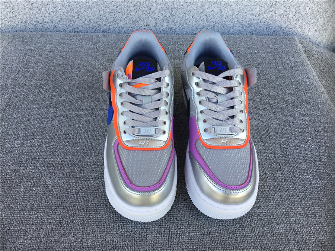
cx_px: 168
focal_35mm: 31
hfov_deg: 58.4
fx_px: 300
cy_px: 126
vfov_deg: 45.4
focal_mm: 3.3
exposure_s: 1/108
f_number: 2.4
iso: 25
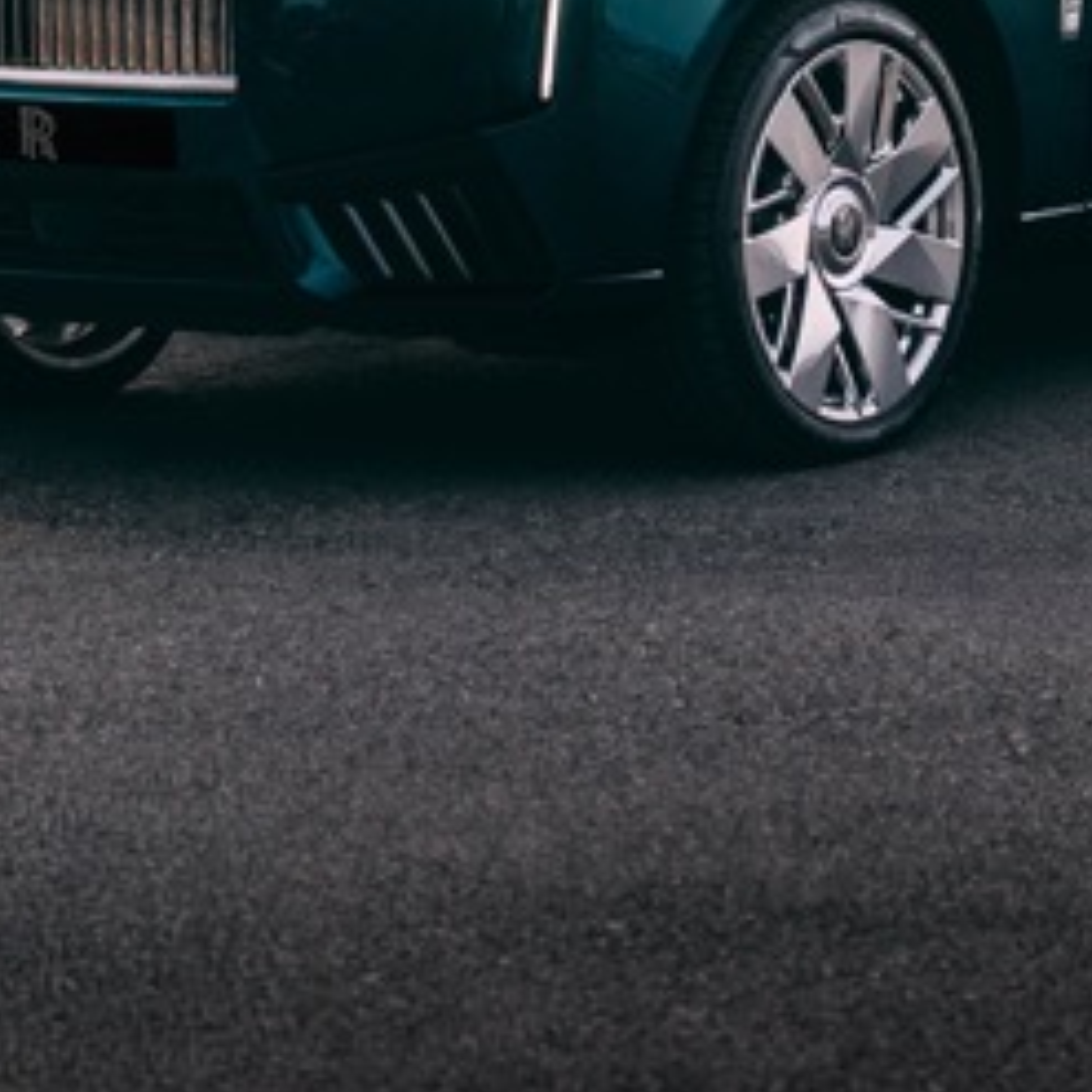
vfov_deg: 9.1
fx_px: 6745
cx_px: 738
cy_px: -416
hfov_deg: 9.2
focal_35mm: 189
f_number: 2.8
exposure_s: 1/30
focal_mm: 43
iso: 200
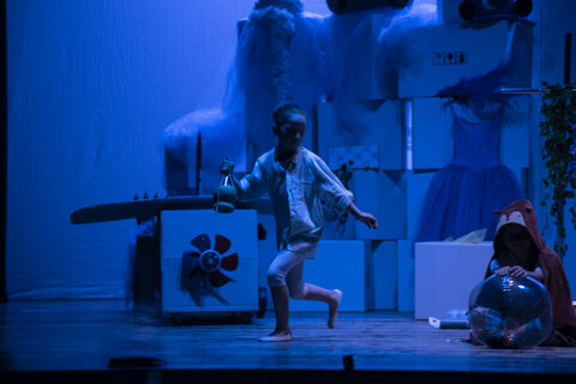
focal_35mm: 185
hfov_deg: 11.1
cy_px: 192
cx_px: 288
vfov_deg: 7.4
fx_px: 2960
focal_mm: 185
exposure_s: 1/100
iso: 800
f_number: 3.5
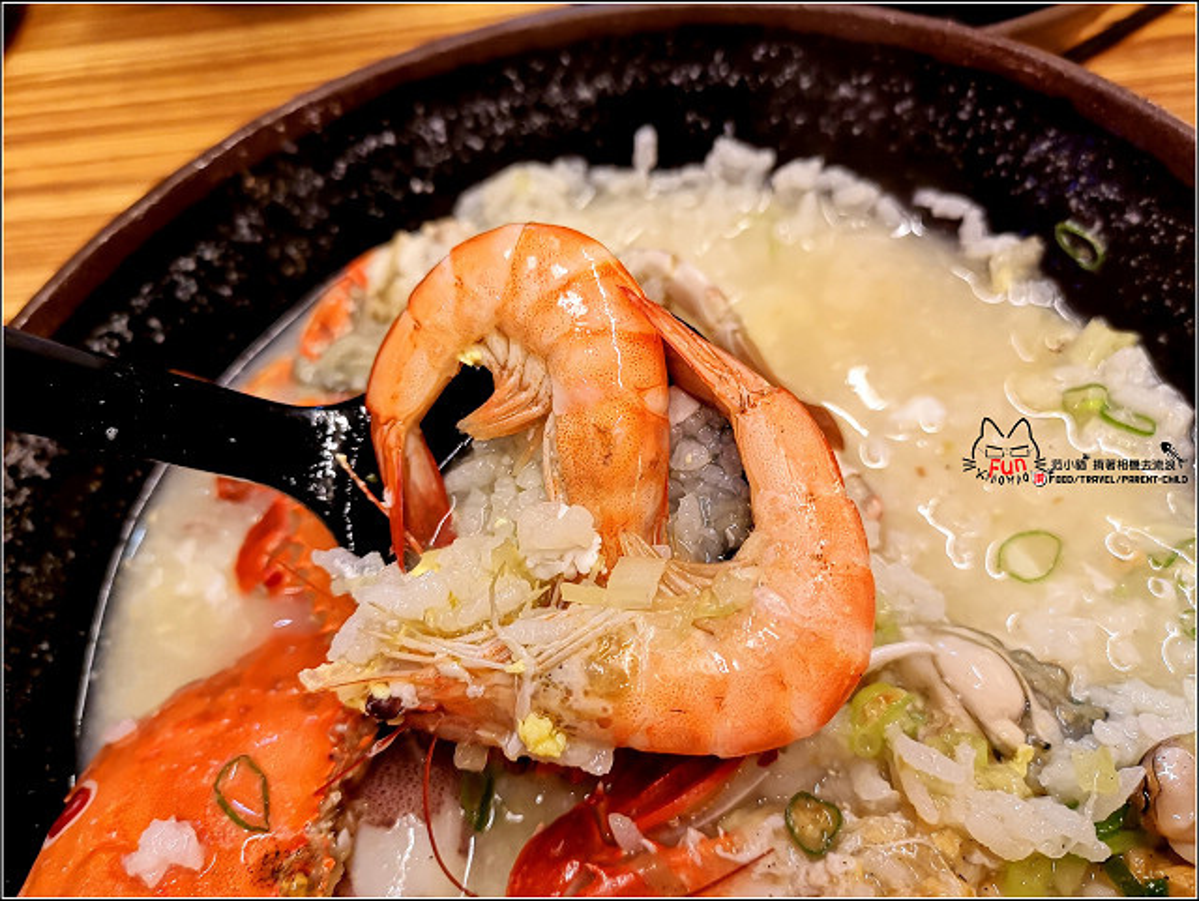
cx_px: 600
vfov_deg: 51.4
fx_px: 936
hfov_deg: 65.3
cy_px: 450
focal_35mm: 27
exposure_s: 3
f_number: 1.8
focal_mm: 3.95
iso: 400
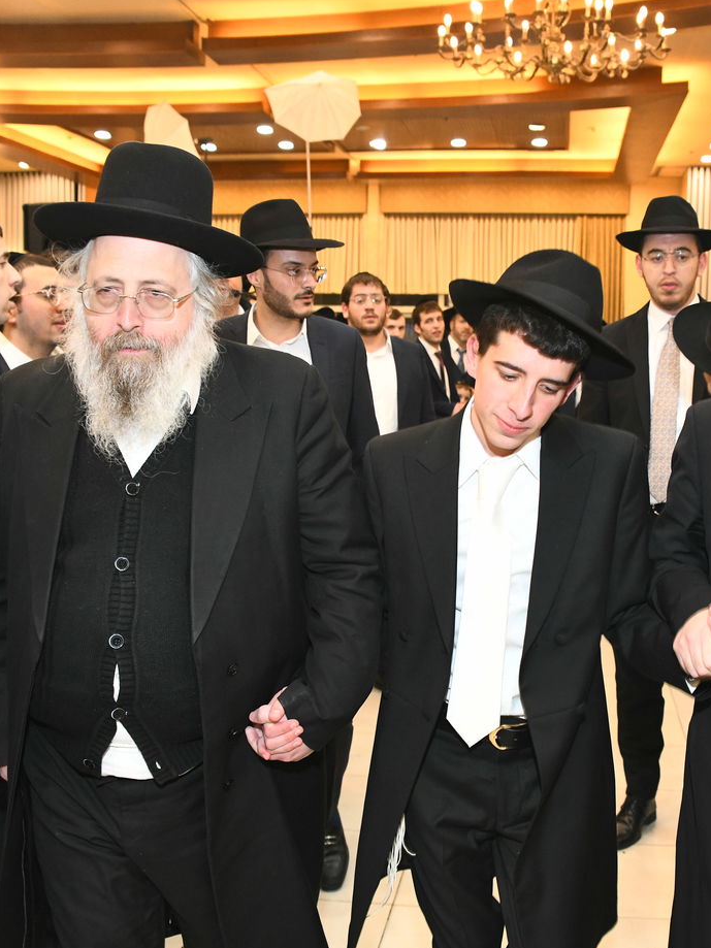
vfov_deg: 45.8
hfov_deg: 34.9
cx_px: 455
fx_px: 1123
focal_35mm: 41
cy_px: 471
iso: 2500
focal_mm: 28
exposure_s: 1/160
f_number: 5.6
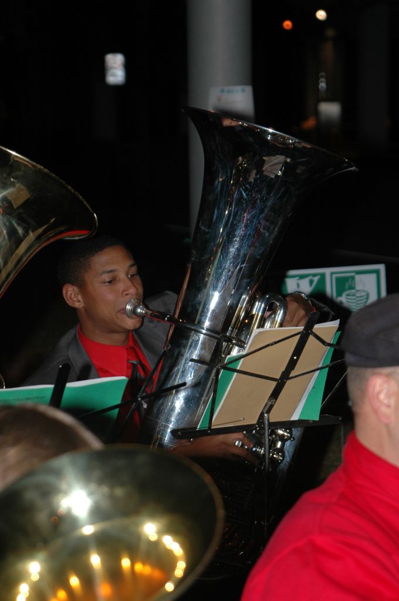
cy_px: 300
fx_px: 2300
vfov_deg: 14.9
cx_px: 200
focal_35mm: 138
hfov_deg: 9.9
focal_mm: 92
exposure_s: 1/60
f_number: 5.3
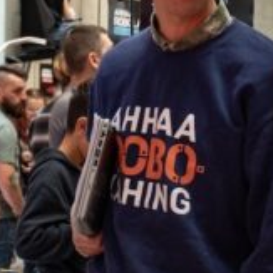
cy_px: 161
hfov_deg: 13.3
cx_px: -104
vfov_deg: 13.9
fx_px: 1115
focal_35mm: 125
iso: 1250
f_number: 4
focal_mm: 37
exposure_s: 1/100
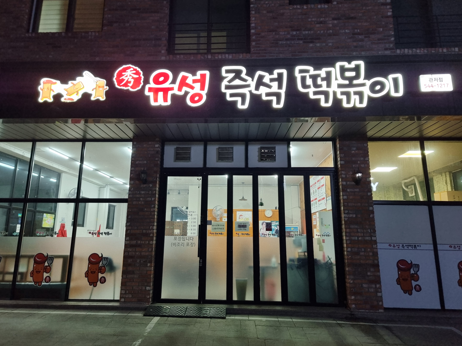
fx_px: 334
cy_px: 169
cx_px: 223
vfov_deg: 54.9
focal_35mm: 25
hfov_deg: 69.4
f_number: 1.8
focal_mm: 6.7
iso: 250
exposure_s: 1/40
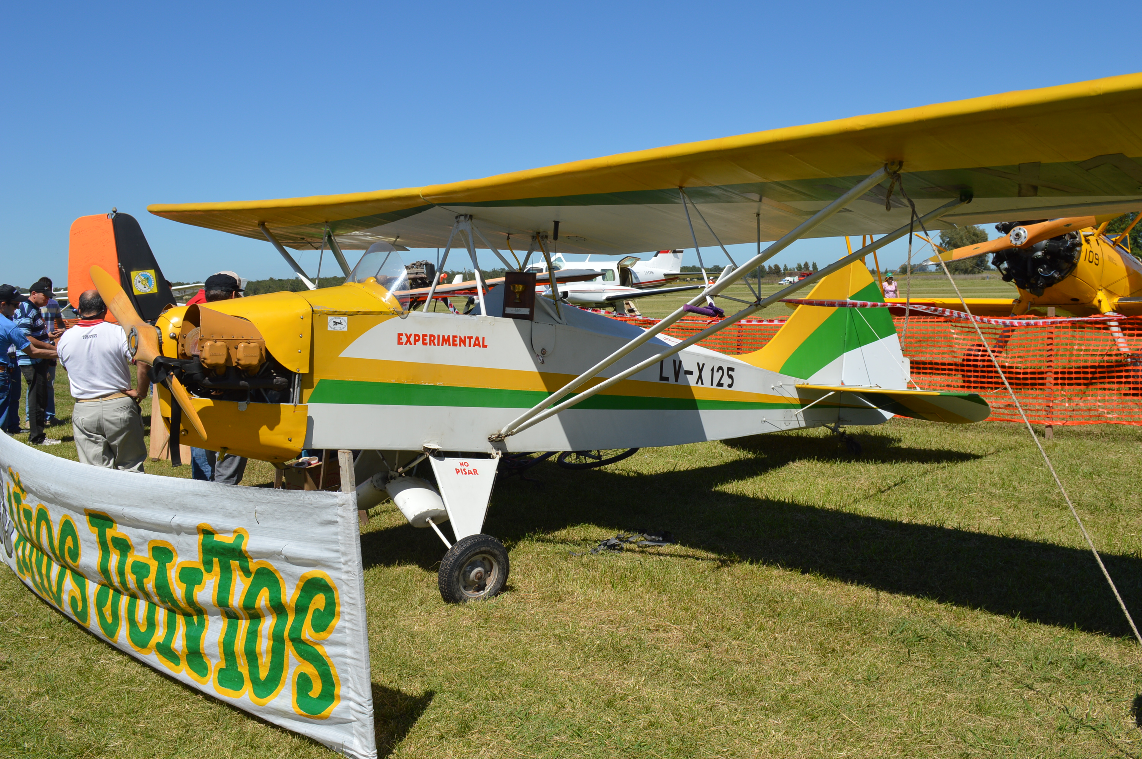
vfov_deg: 39.9
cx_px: 571
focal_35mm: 33
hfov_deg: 57.3
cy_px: 380
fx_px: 1046
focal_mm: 22
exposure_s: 1/320
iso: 100
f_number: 9
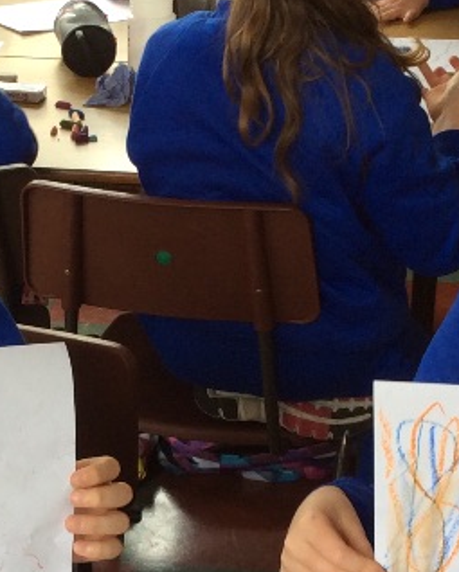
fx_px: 1628
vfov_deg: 19.9
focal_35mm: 96
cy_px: 360
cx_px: 166
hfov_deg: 16.0
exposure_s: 1/24
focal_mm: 3.3
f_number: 2.4
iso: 32
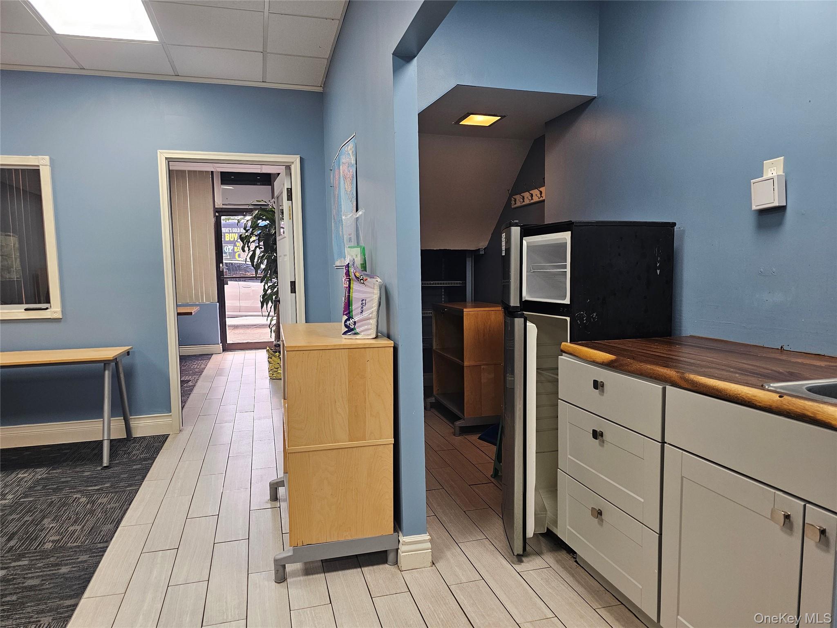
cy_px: 314
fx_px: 556
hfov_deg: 73.9
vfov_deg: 58.9
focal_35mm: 23
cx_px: 418
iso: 250
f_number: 1.7
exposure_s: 1/207
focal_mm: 6.3
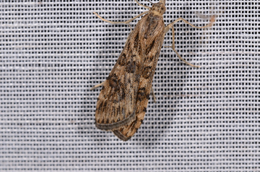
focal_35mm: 128
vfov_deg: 10.7
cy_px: 86
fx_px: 919
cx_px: 130
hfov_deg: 16.1
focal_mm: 85
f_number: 25
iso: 100
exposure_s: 1/60
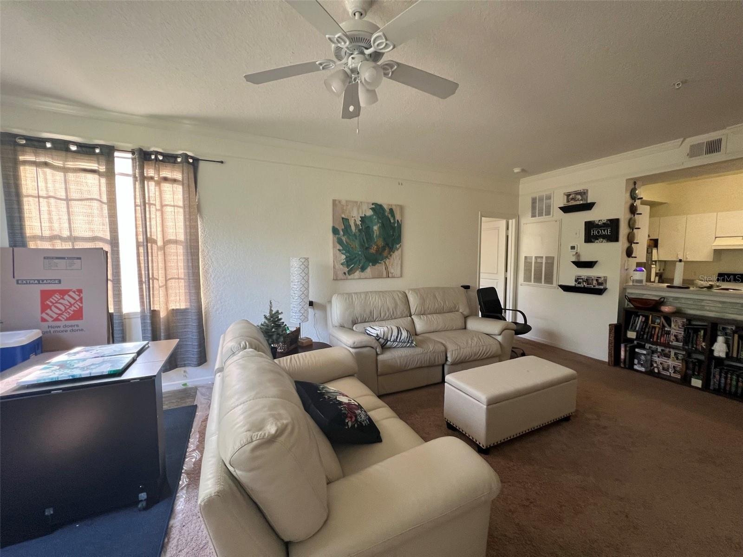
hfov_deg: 106.2
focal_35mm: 13
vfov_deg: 89.9
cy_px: 278
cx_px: 372
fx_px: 279
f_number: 1.8
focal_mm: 1.57
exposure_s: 1/96
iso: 250
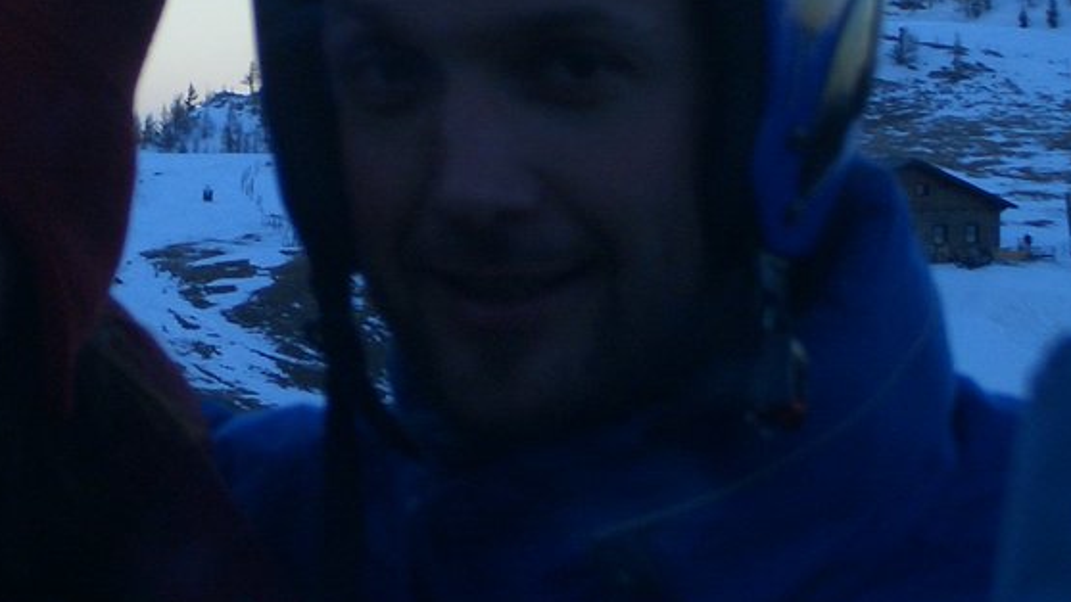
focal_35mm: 210
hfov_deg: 10.2
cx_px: 140
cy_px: 134
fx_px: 5964
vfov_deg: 5.8
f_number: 4.8
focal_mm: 17.4
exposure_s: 1/160
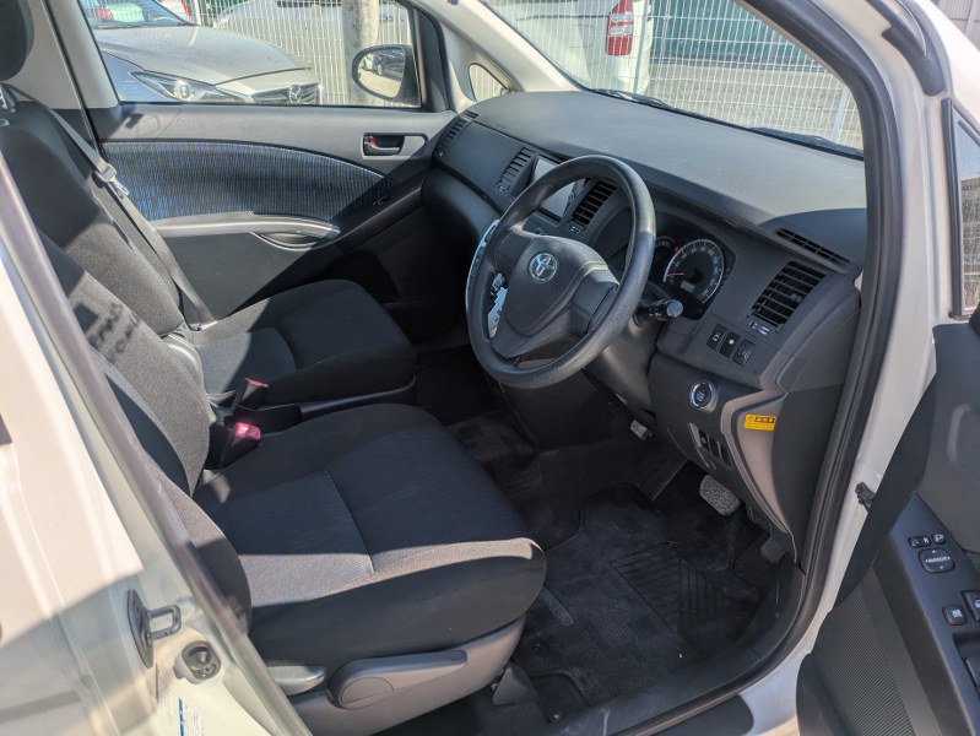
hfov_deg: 69.4
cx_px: 490
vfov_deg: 54.9
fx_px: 708
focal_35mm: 25
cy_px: 368
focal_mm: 5.43
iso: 41
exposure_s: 1/1481
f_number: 1.89
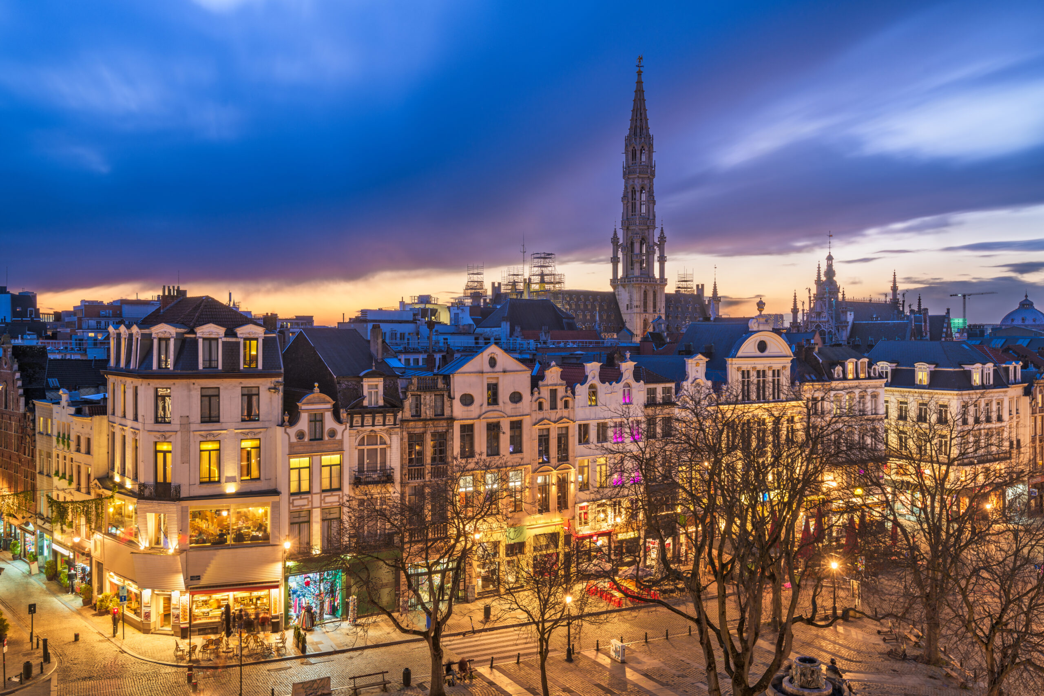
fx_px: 899
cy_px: 348
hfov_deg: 60.3
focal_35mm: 31
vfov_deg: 42.3
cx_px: 522
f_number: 10
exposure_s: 30
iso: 64
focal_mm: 31
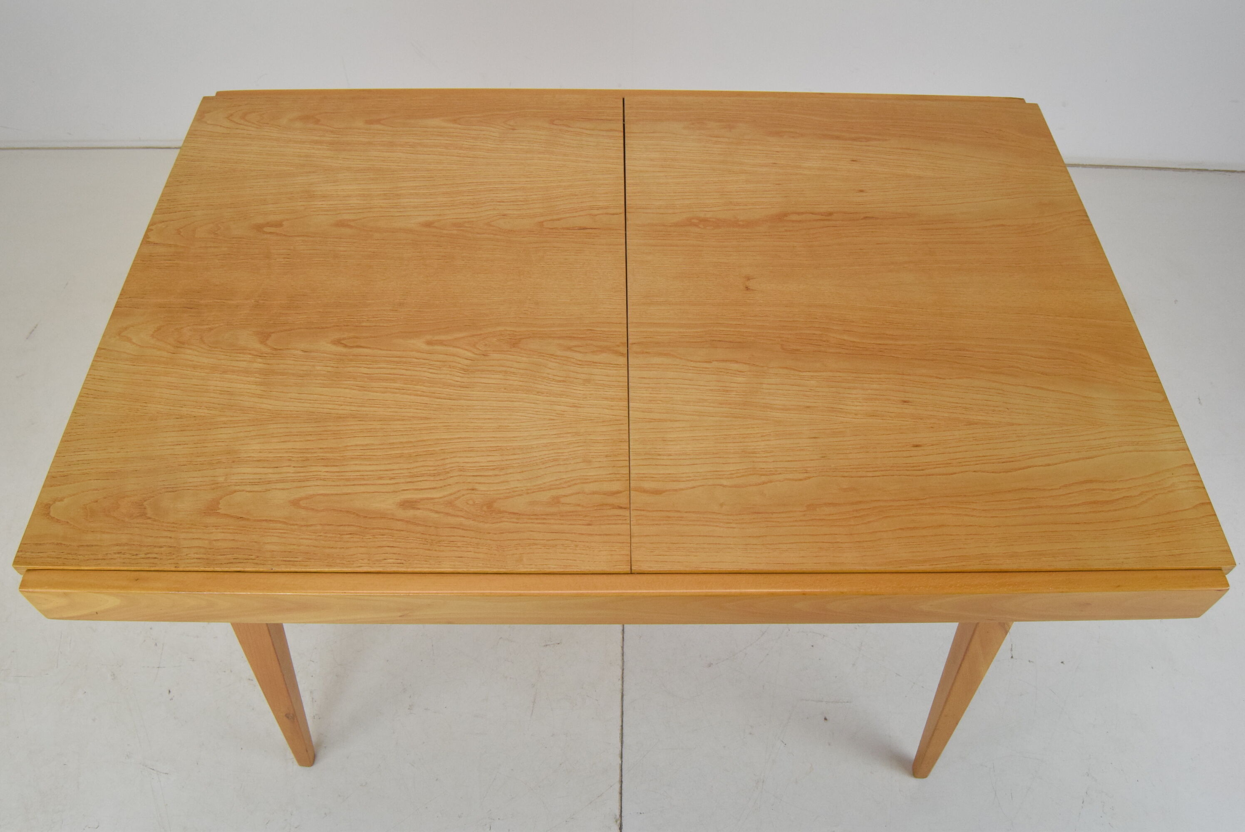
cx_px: 622
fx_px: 934
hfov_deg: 67.3
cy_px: 416
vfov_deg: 48.0
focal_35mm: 27
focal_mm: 18
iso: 1600
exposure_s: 1/250
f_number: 8
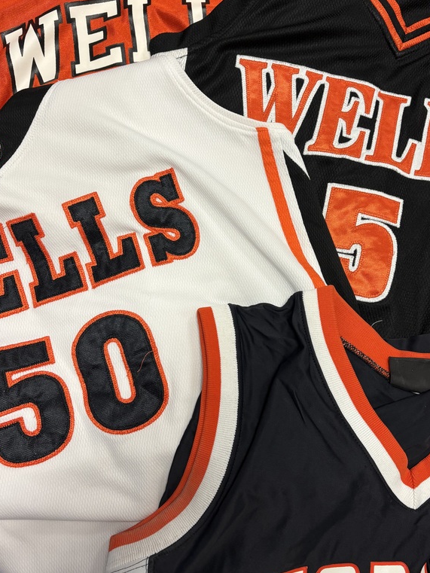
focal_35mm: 35
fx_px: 580
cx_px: 224
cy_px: 264
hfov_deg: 40.7
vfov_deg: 52.6
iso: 80
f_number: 1.6
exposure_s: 1/60
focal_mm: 5.96
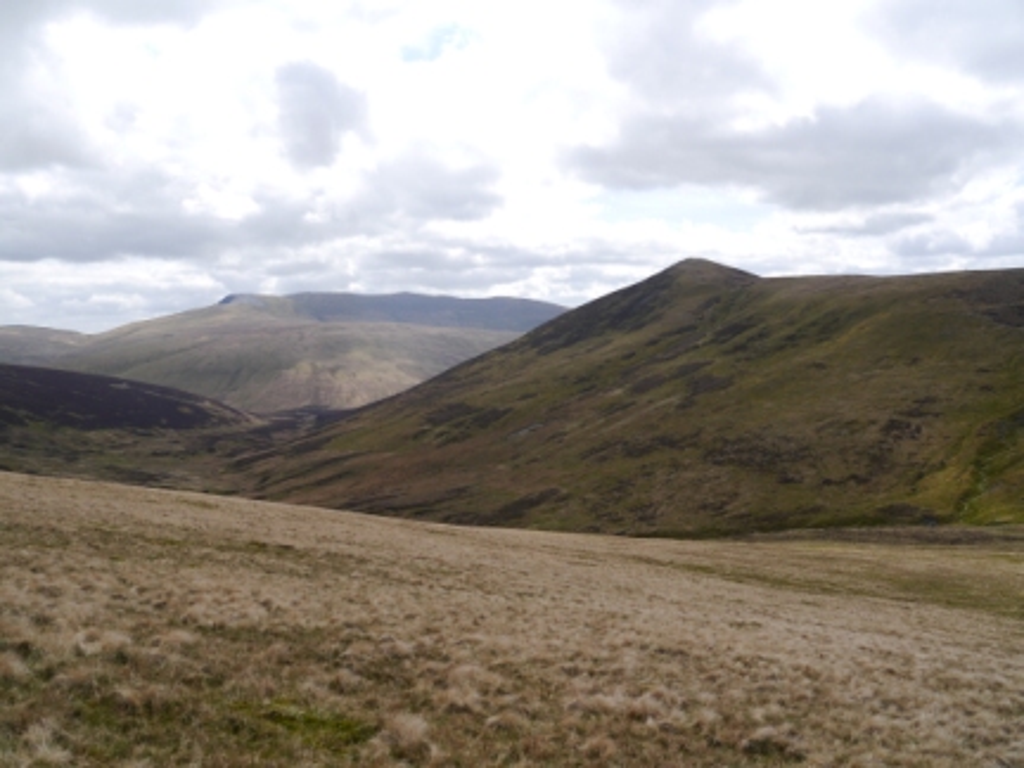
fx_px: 828
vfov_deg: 49.7
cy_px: 384
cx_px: 512
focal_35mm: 28
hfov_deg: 63.4
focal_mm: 14
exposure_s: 1/500
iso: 160
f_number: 7.1
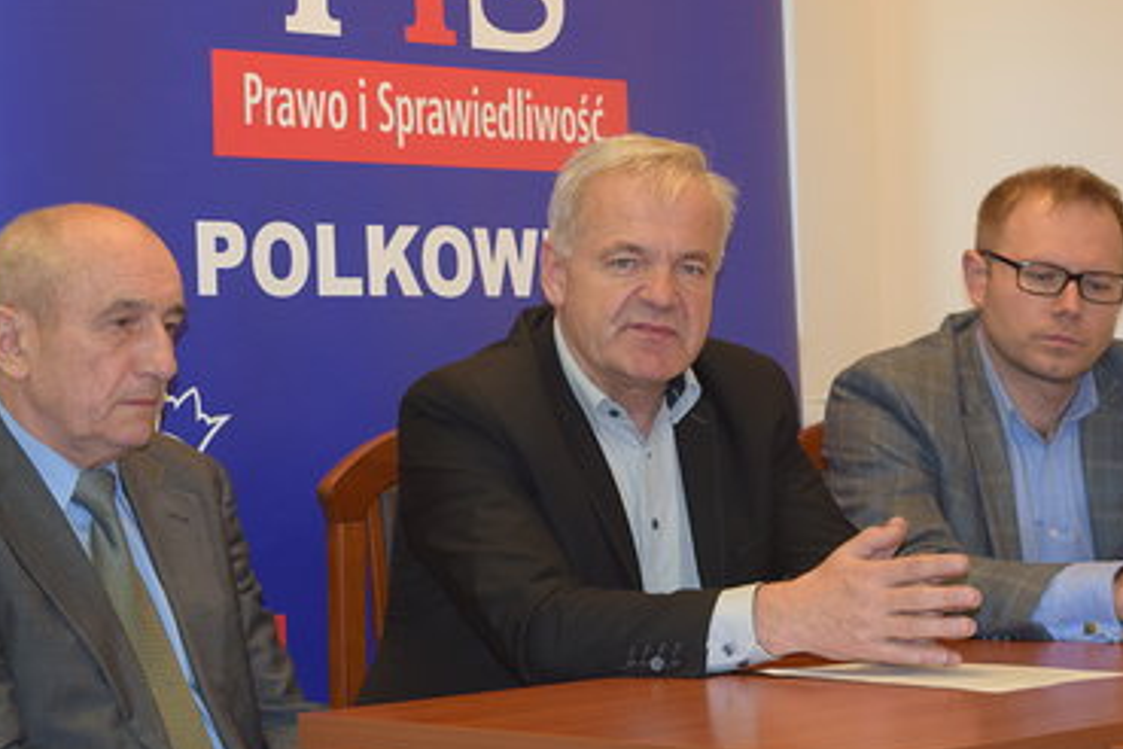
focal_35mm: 100
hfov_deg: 20.4
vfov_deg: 13.7
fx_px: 3119
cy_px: 306
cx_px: 505
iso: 1400
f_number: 5.3
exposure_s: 1/60
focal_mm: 48
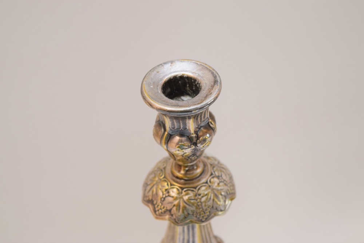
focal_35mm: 82
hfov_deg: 24.6
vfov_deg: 16.6
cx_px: 182
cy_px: 122
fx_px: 834
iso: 800
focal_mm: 55
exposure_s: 1/80
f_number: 5.6
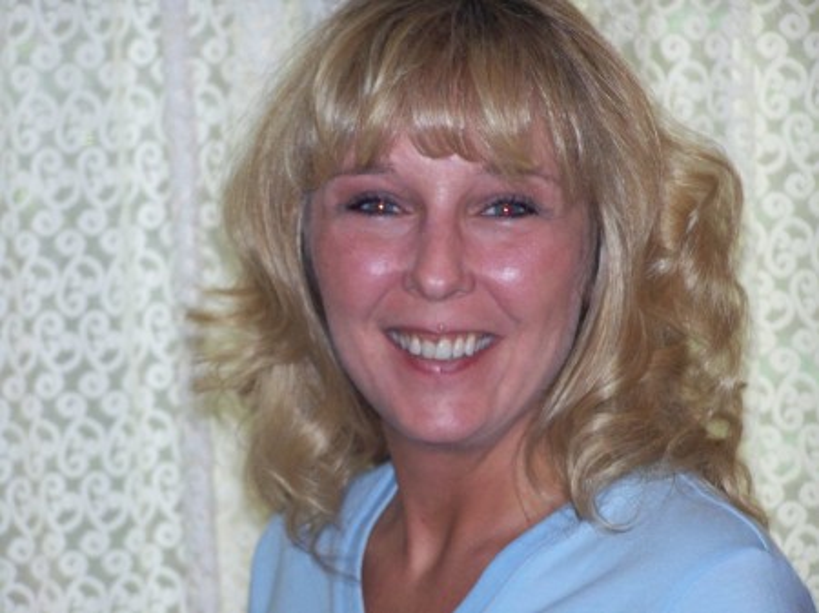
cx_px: 410
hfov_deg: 11.7
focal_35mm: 169
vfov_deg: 8.8
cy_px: 306
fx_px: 3996
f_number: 3.2
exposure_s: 1/60
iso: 250
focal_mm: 28.1
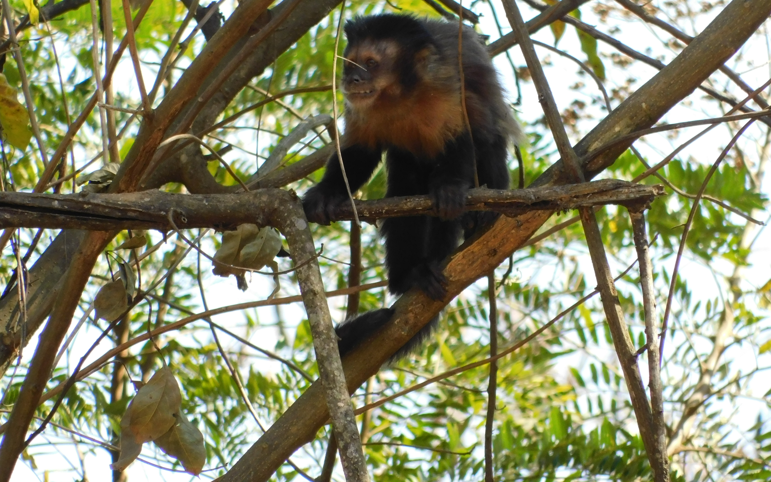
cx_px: 386
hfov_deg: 2.3
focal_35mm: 907
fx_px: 19059
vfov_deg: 1.4
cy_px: 228
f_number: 6.5
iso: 250
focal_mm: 152
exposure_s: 1/160
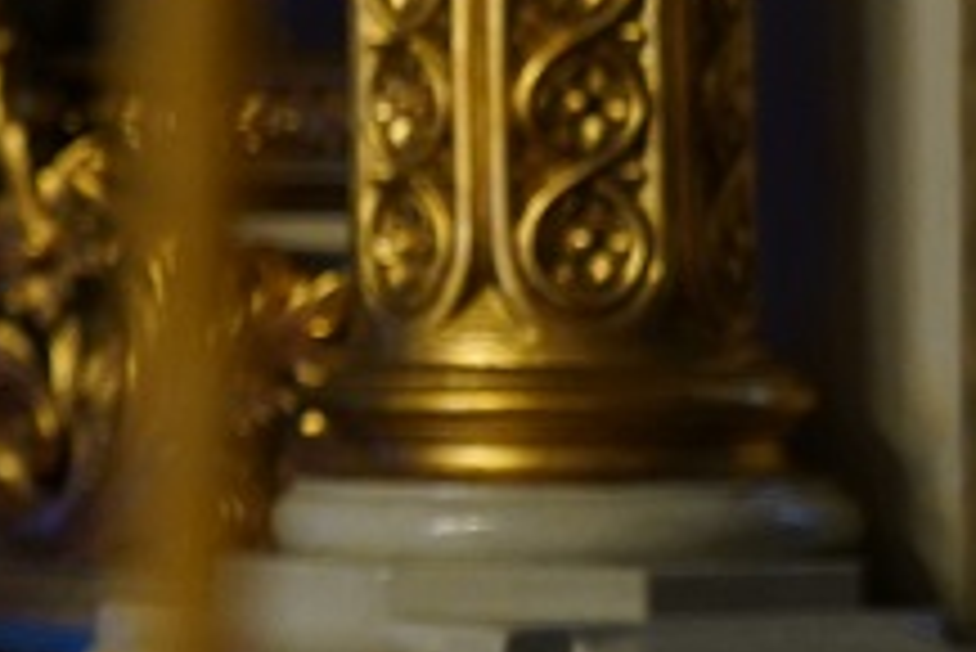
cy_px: 148
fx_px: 10499
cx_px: -1394
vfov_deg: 3.6
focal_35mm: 387
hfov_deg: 5.2
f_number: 2.8
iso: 2000
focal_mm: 70
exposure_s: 1/50
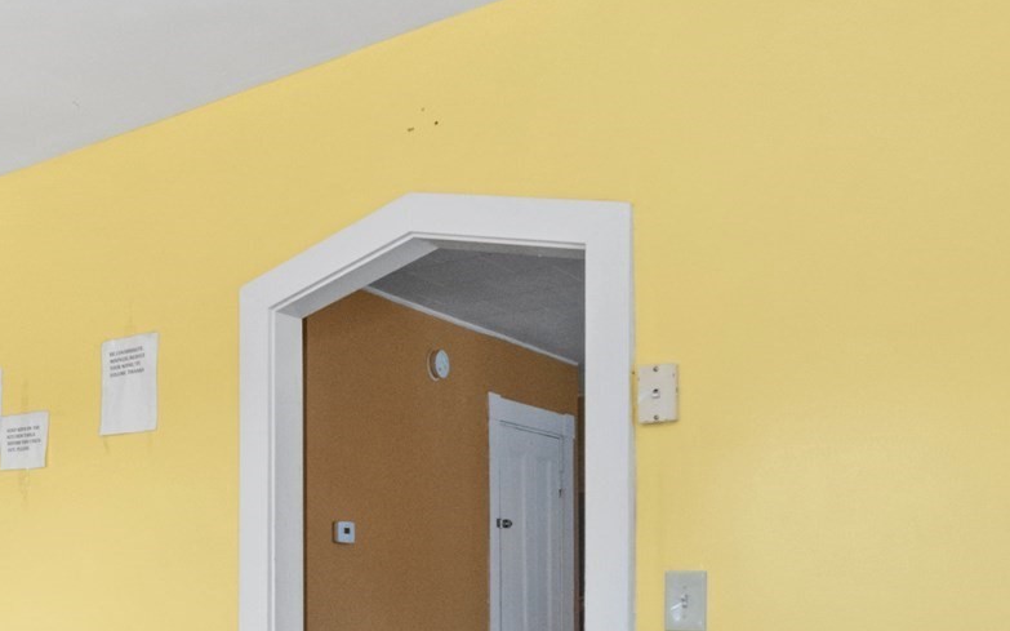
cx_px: 124
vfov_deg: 30.4
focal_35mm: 40
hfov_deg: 45.3
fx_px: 1101
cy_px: 584
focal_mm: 10
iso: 640
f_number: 6.3
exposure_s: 1/80
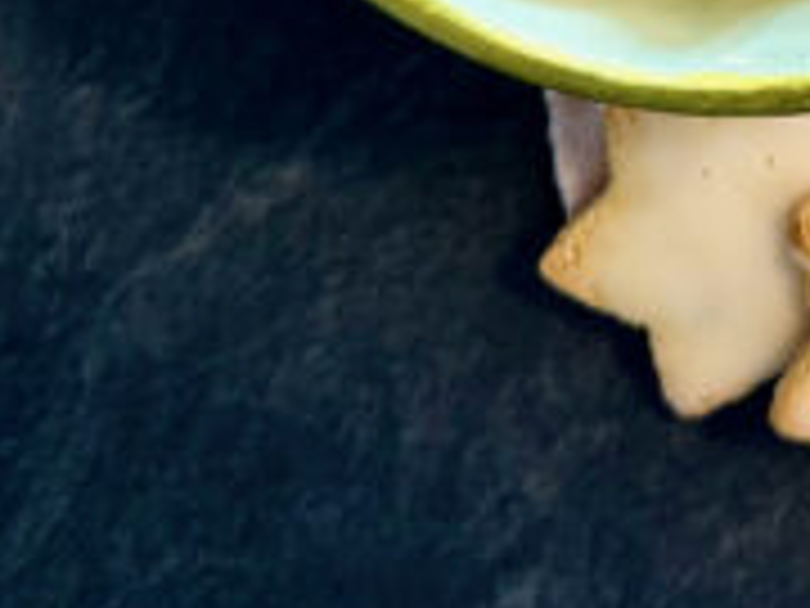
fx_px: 2340
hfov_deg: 19.0
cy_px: -408
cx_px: 842
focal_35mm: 100
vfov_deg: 13.6
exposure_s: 1/68
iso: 200
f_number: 1.78
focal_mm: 6.76
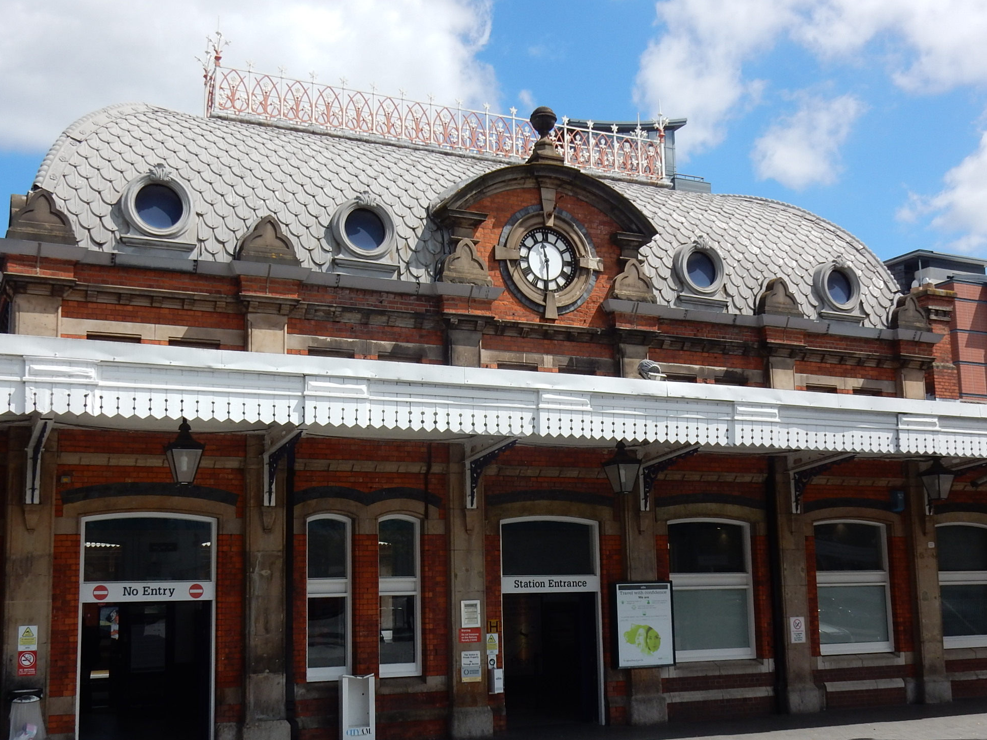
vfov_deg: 34.3
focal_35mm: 42
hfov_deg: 44.8
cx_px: 493
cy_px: 409
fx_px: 1198
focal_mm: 6.4
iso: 125
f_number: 4
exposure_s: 1/1000
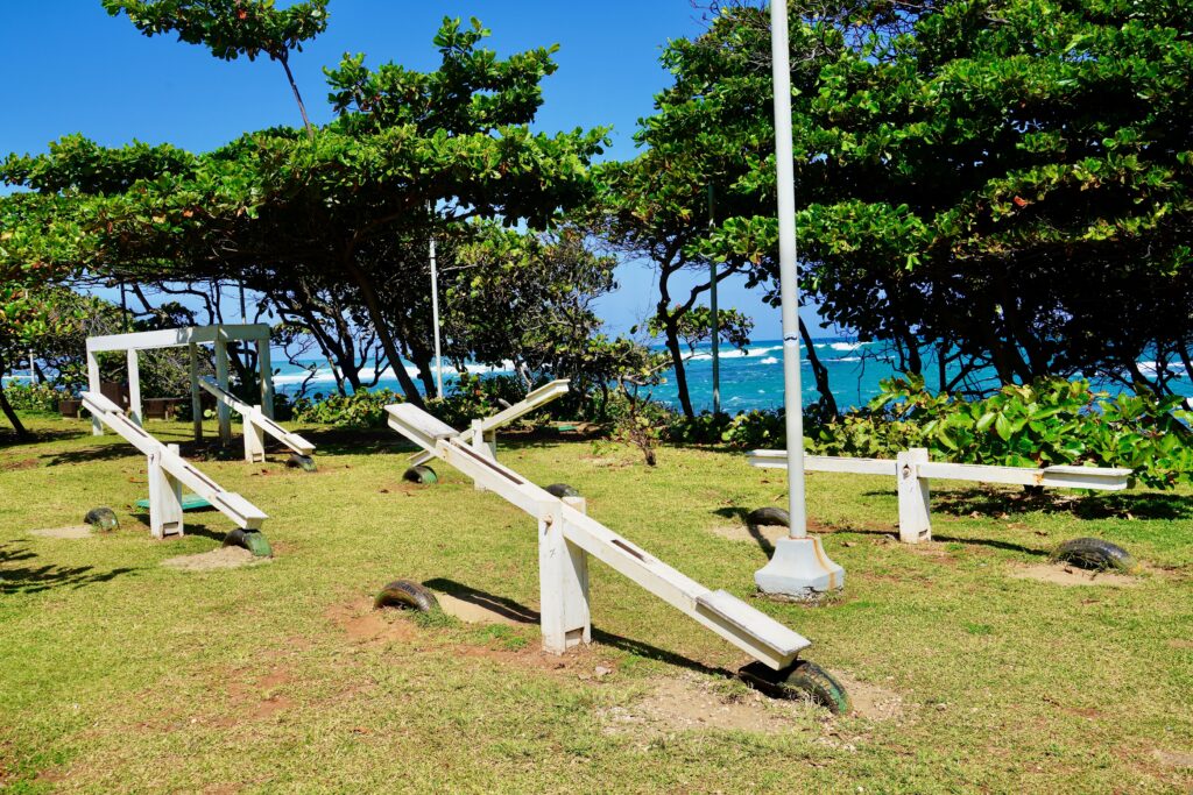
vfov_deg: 43.6
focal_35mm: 30
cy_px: 398
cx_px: 596
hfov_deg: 61.9
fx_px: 994
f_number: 10
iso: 100
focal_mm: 30
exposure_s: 1/160
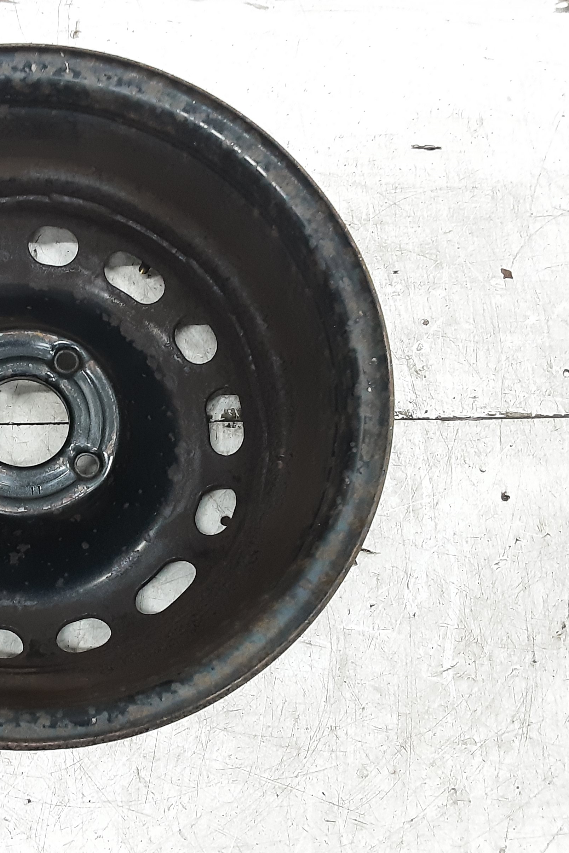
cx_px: 14
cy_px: 426
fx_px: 901
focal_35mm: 38
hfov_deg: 32.5
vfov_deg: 50.7
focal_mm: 2.91
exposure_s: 1/25
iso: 200
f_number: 1.9
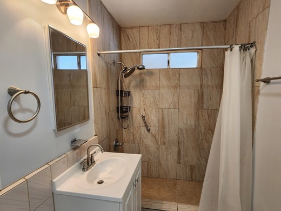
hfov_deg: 94.5
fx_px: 130
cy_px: 114
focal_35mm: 16
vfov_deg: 78.0
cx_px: 145
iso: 125
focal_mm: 2.2
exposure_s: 1/60
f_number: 2.2
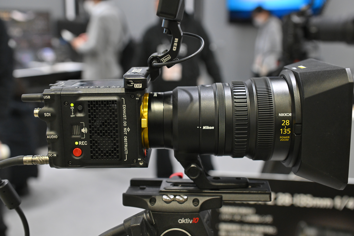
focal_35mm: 48
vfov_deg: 28.1
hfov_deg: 41.1
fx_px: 472
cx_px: 177
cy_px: 118
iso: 2500
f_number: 4.5
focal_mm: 48
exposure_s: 1/125
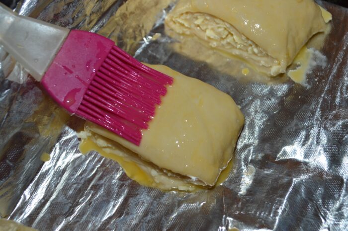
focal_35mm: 48
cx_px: 174
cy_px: 116
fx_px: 463
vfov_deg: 28.0
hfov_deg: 41.2
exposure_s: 1/60
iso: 400
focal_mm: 32
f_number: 4.8
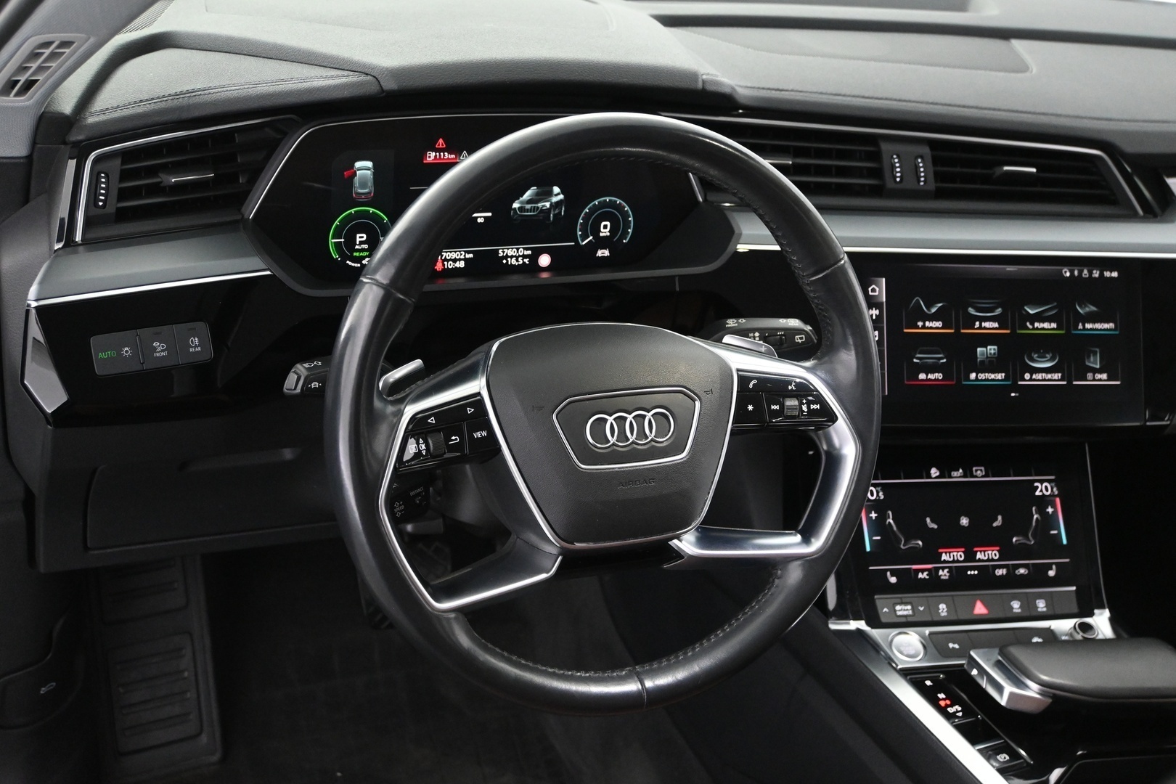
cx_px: 588
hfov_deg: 46.4
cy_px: 392
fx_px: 1372
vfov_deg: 31.9
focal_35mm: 42
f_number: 4.5
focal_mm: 28
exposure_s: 1/50
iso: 4000
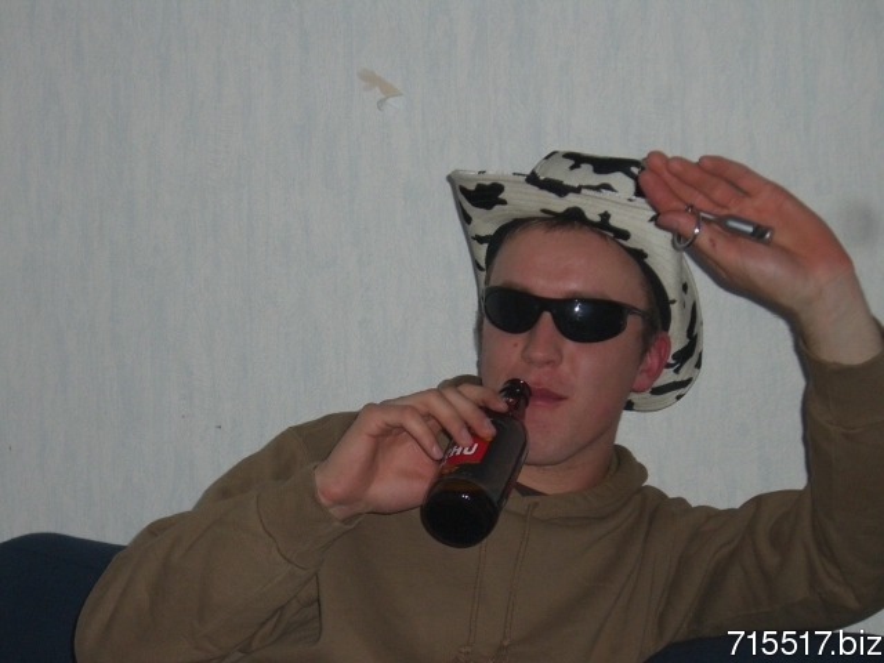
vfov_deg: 15.7
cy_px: 332
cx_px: 442
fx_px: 2401
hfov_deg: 20.9
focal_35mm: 94
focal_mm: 15.3
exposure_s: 1/60
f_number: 4.6
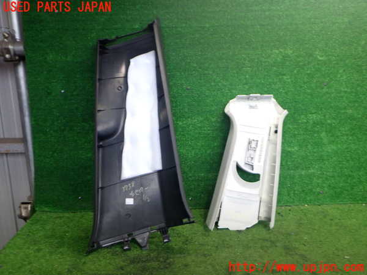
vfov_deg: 46.8
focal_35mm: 30
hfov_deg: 60.0
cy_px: 138
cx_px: 184
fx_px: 318
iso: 200
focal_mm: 5.4
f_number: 2.3
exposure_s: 1/30
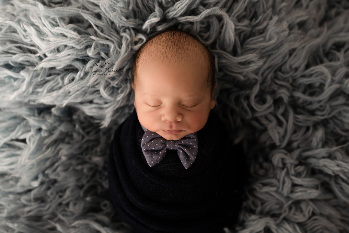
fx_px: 378
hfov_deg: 49.5
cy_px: 128
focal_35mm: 39
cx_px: 190
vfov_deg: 34.2
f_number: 2.5
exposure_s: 1/125
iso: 125
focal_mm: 35
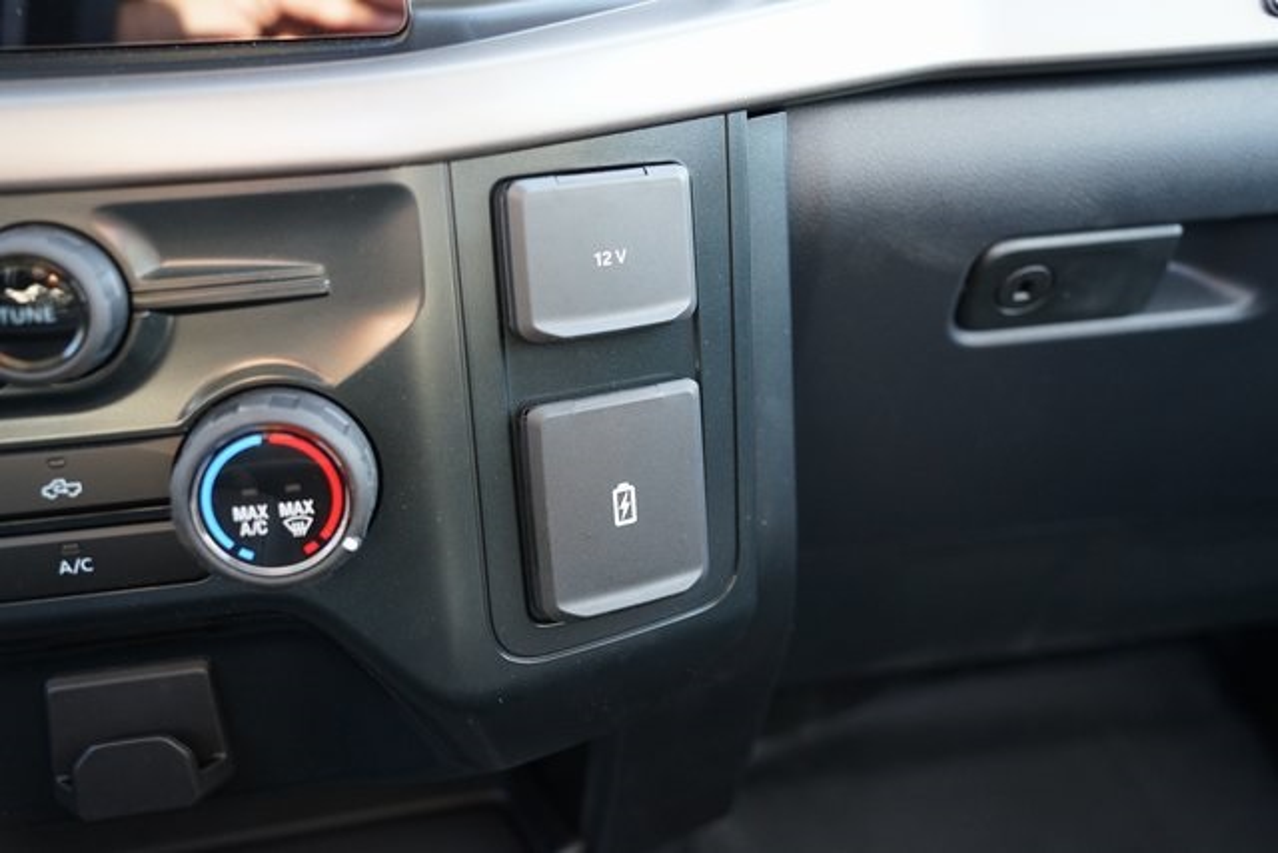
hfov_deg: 54.4
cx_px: 639
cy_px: 426
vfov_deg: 37.9
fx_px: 1243
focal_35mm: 35
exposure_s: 1/60
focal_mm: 35
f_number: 4
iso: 1250
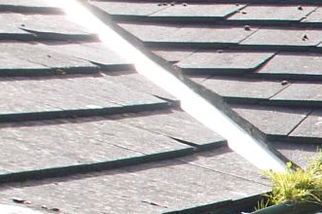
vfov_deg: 11.2
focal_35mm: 116
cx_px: 984
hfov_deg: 10.9
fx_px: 1037
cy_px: 340
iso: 100
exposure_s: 1/160
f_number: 5.6
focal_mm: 9
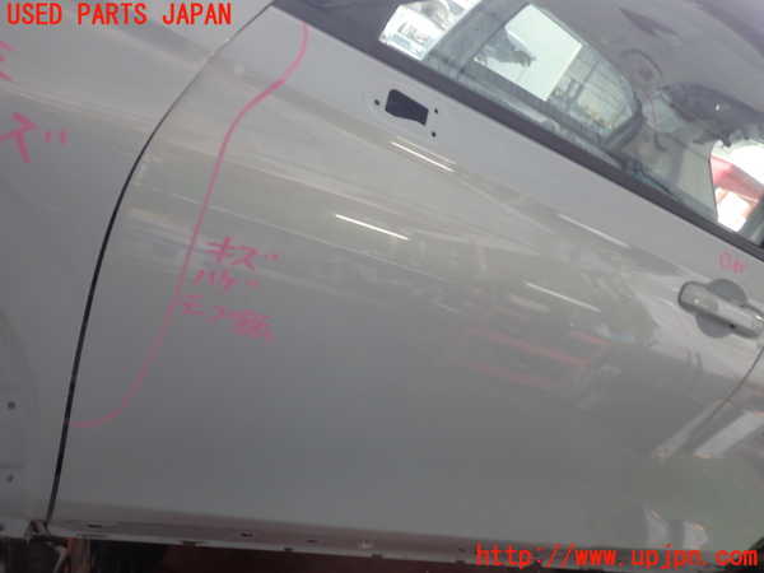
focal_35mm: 30
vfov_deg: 46.8
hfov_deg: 60.0
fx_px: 662
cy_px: 286
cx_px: 382
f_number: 2.3
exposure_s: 1/30
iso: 200
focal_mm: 5.4
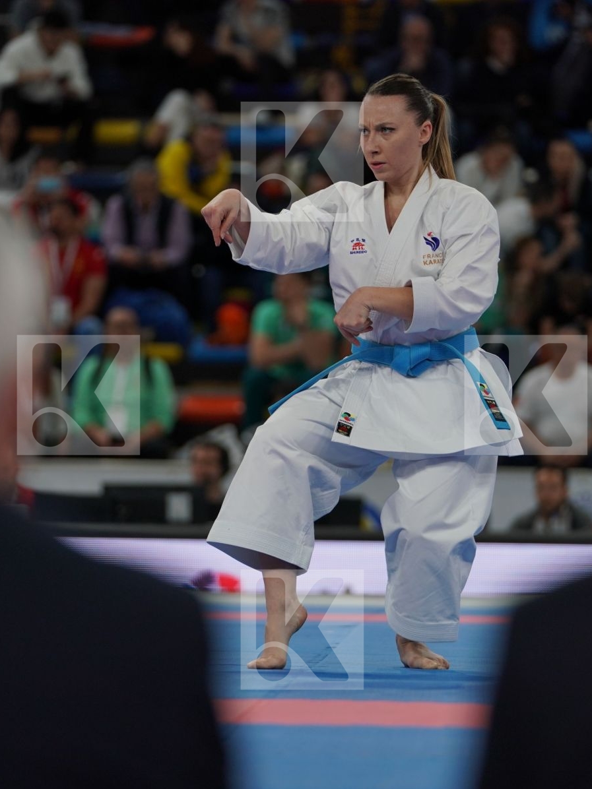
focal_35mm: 233
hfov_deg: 6.4
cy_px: 395
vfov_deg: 8.5
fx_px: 5313
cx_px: 302
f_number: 2.8
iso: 500
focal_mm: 161
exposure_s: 1/500
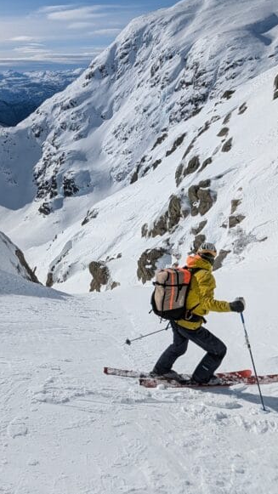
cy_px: 214
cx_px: 81
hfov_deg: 44.9
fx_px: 327
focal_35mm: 25
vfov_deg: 73.7
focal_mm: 1.95
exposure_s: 1/5319
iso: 61
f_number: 2.2
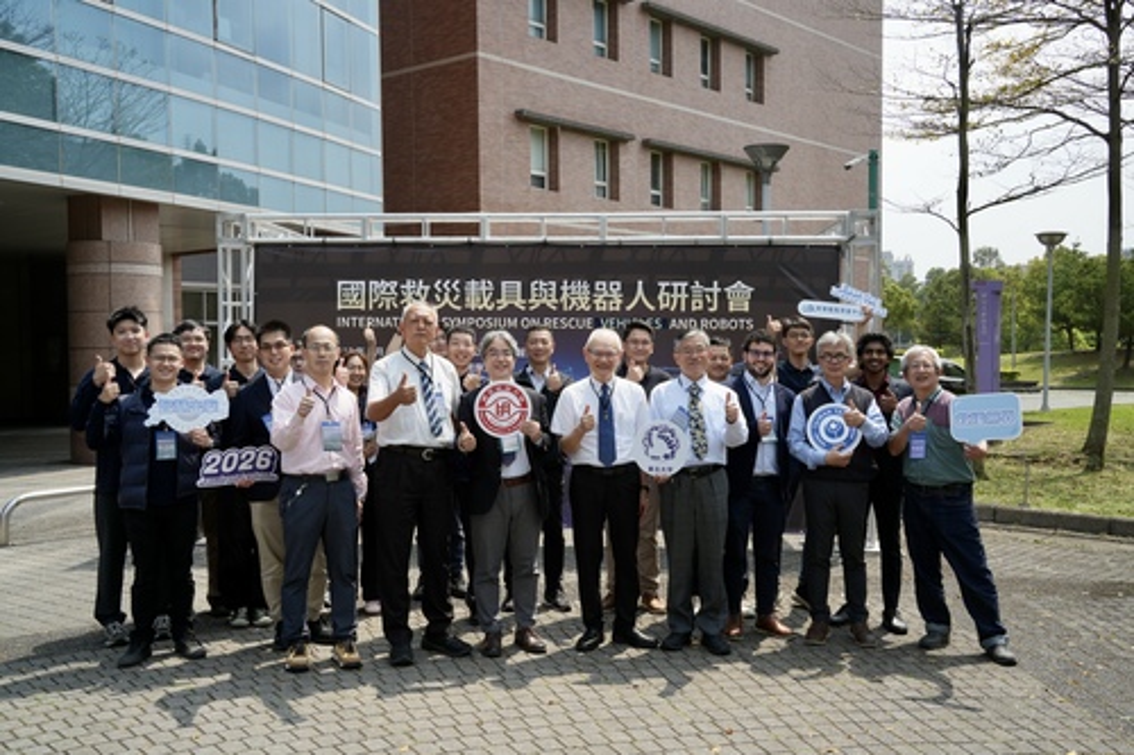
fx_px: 1165
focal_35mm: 37
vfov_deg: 35.9
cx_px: 567
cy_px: 378
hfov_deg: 51.9
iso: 200
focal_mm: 37
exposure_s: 1/160
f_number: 11
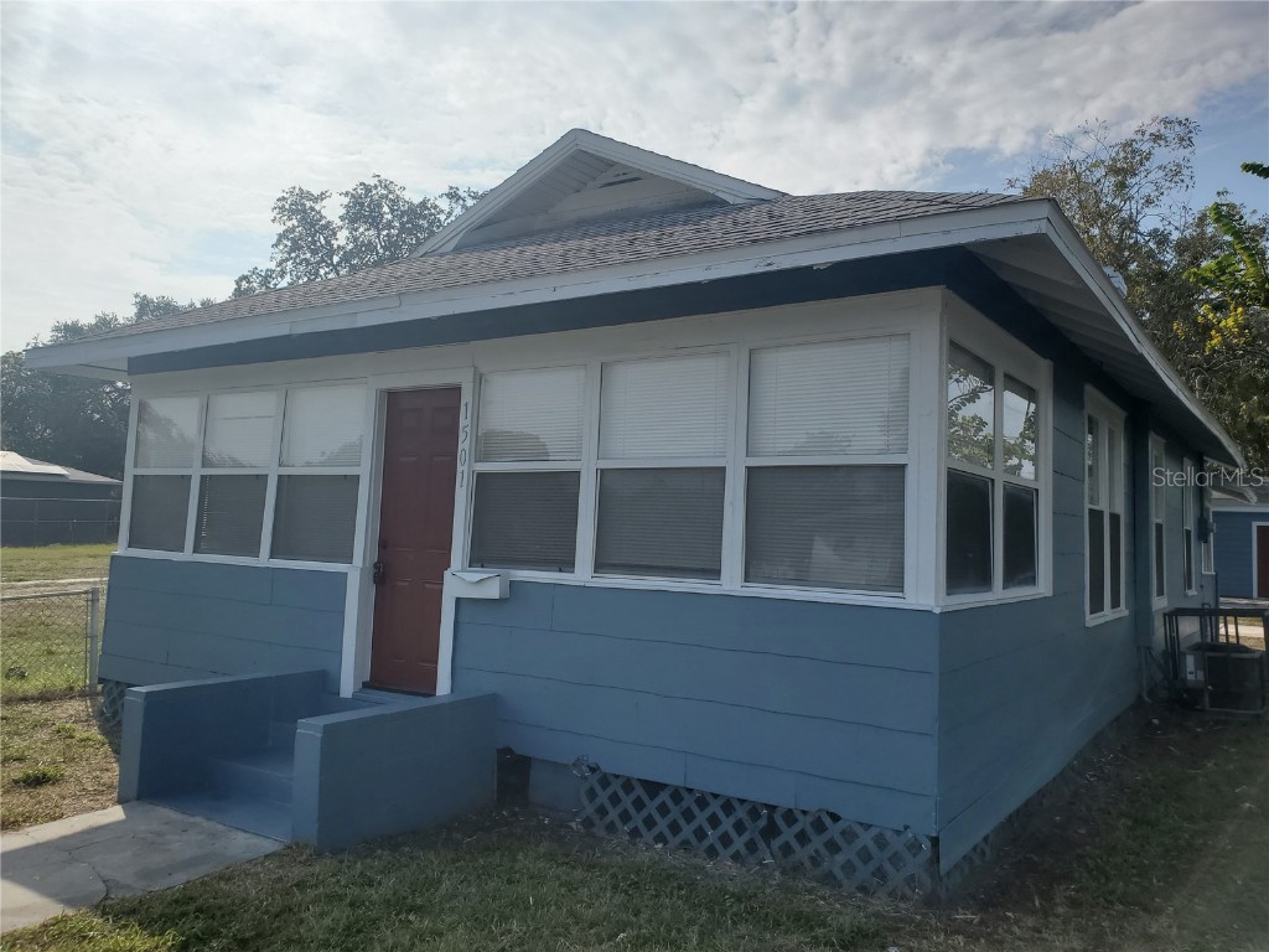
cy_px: 476
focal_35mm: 26
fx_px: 953
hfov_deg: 67.3
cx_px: 634
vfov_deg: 53.1
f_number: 2.4
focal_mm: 4.3
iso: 50
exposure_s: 1/3143
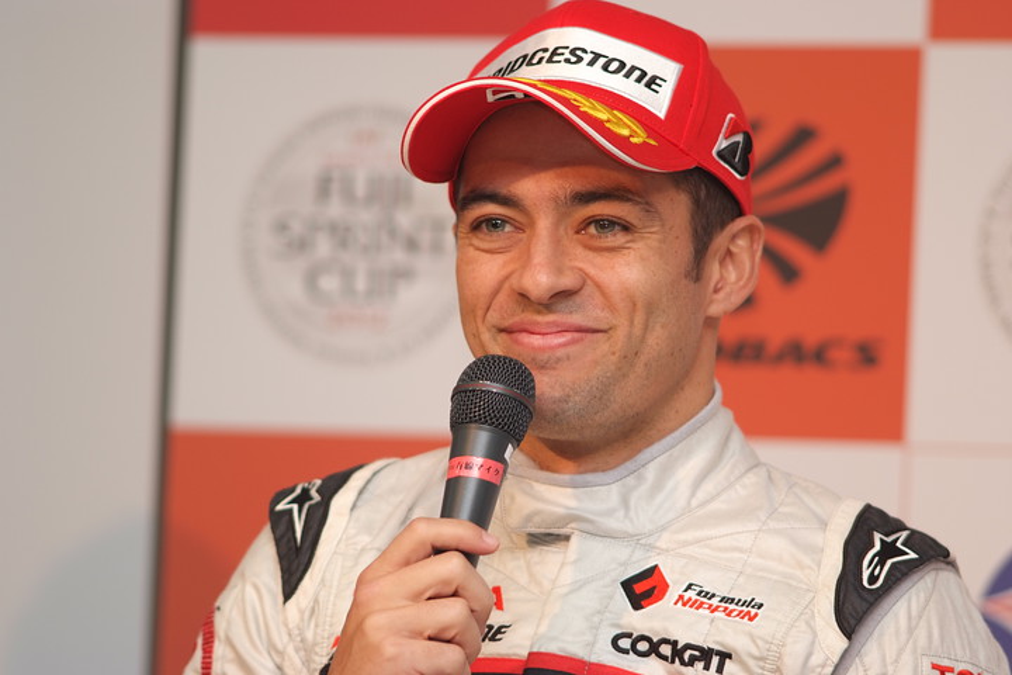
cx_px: 506
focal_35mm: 270
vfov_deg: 5.1
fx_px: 7589
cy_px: 338
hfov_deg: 7.6
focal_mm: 180
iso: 200
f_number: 2.8
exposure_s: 1/125
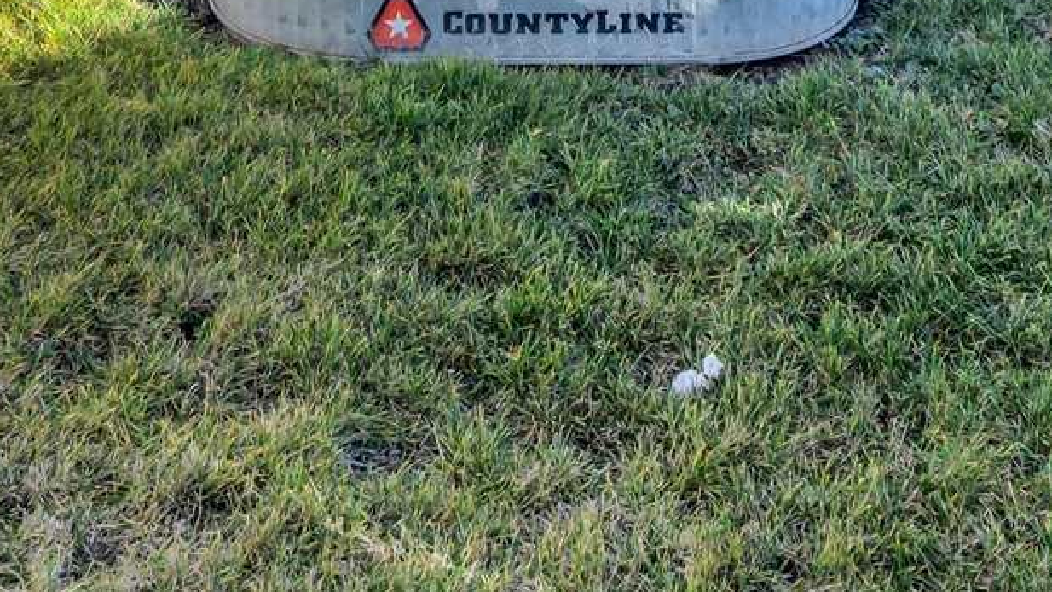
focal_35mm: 73
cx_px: 448
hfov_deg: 28.9
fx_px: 2036
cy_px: -899
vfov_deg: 12.4
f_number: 10
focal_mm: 14
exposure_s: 1/160
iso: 100
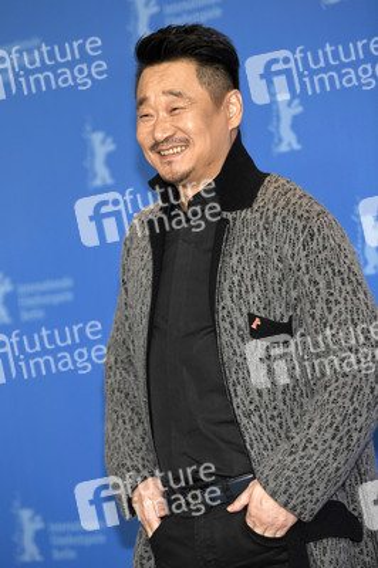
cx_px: 189
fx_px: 2130
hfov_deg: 10.1
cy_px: 284
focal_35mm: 135
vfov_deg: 15.2
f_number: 3.5
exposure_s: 1/400
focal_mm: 135
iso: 800
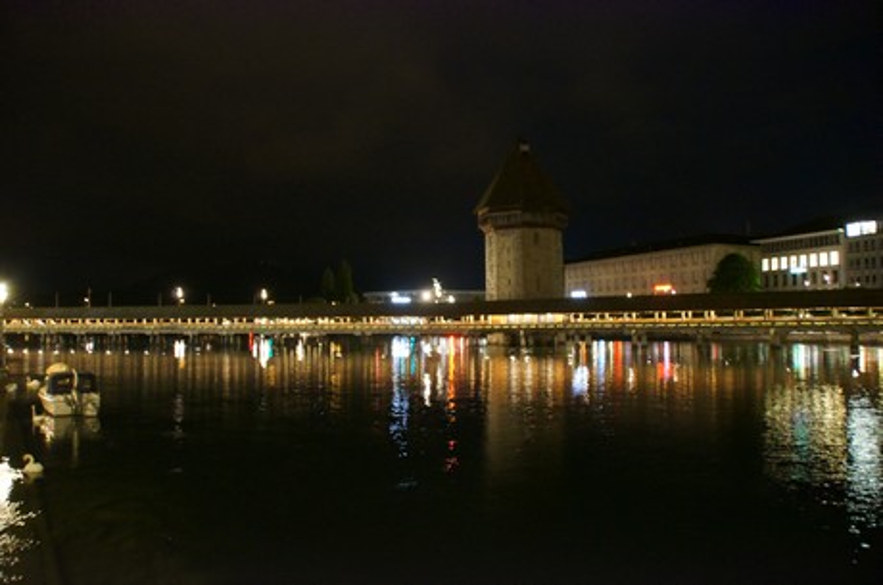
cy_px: 292
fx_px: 661
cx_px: 442
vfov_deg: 47.8
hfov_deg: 67.5
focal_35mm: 27
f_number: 3.5
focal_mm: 18
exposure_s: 1/8
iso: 6400
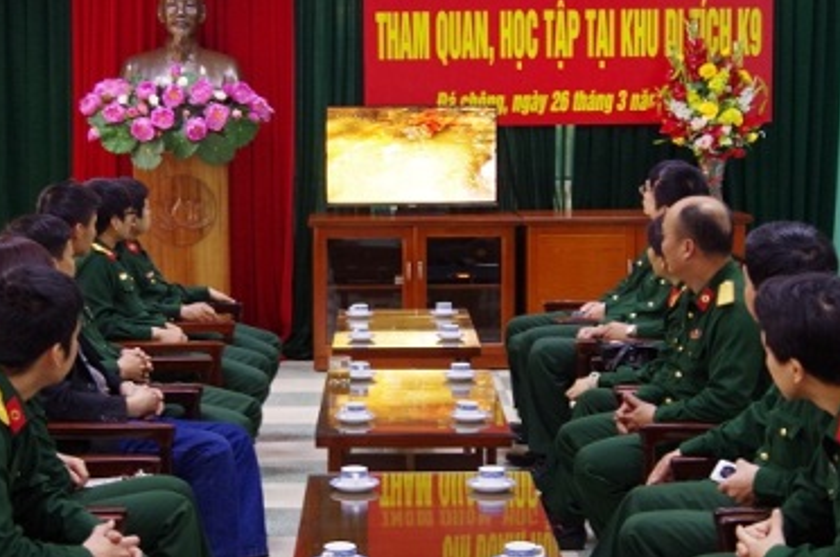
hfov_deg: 27.7
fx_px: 1701
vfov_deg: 18.6
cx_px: 358
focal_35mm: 73
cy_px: 271
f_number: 4
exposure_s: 1/13
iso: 800
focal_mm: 24
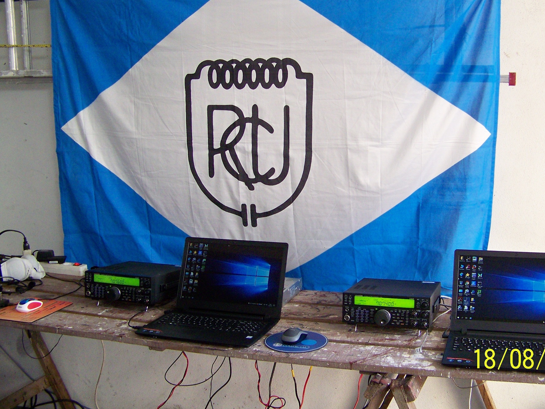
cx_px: 315
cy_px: 182
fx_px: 661
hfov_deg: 44.6
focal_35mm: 42
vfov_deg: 34.3
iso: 160
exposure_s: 1/30
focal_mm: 5.85
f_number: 2.8
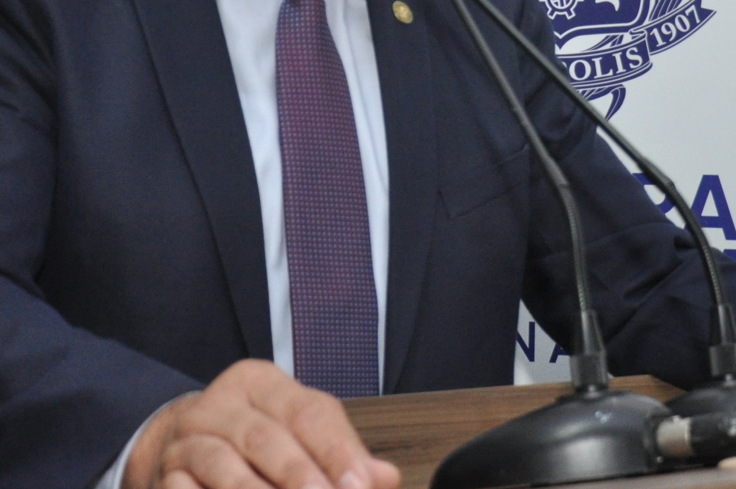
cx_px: 548
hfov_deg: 12.7
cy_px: 22
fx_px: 3308
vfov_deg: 8.4
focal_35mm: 162
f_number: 5
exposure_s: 1/125
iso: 800
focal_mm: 40
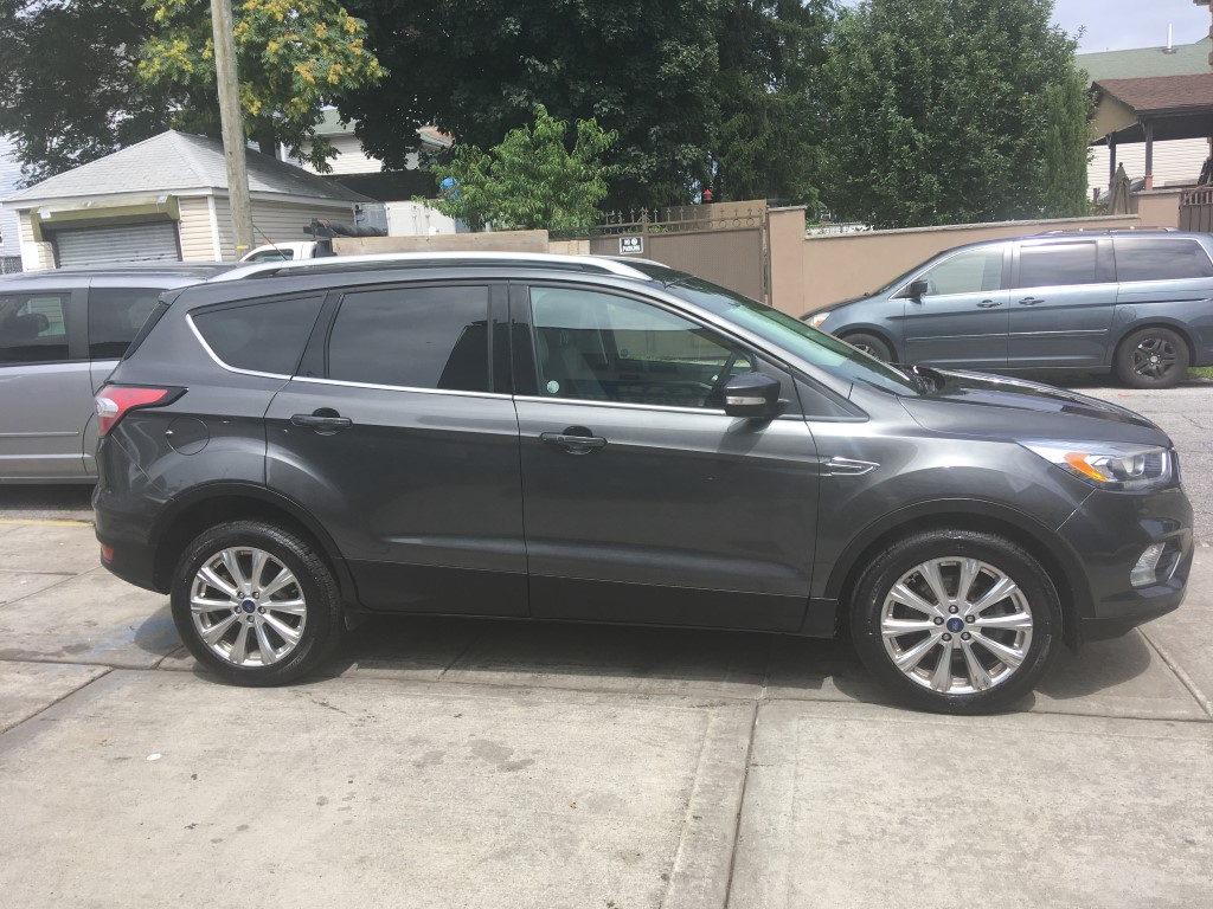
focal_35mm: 29
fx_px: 1016
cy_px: 454
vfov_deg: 48.2
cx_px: 606
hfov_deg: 61.7
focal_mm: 4.15
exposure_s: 1/1148
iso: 25
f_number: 2.2
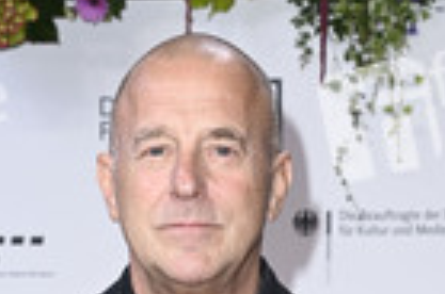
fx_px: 2491
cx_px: 192
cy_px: 585
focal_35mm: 202
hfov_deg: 10.2
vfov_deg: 6.6
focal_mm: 70
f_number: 6.3
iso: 640
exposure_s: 1/250
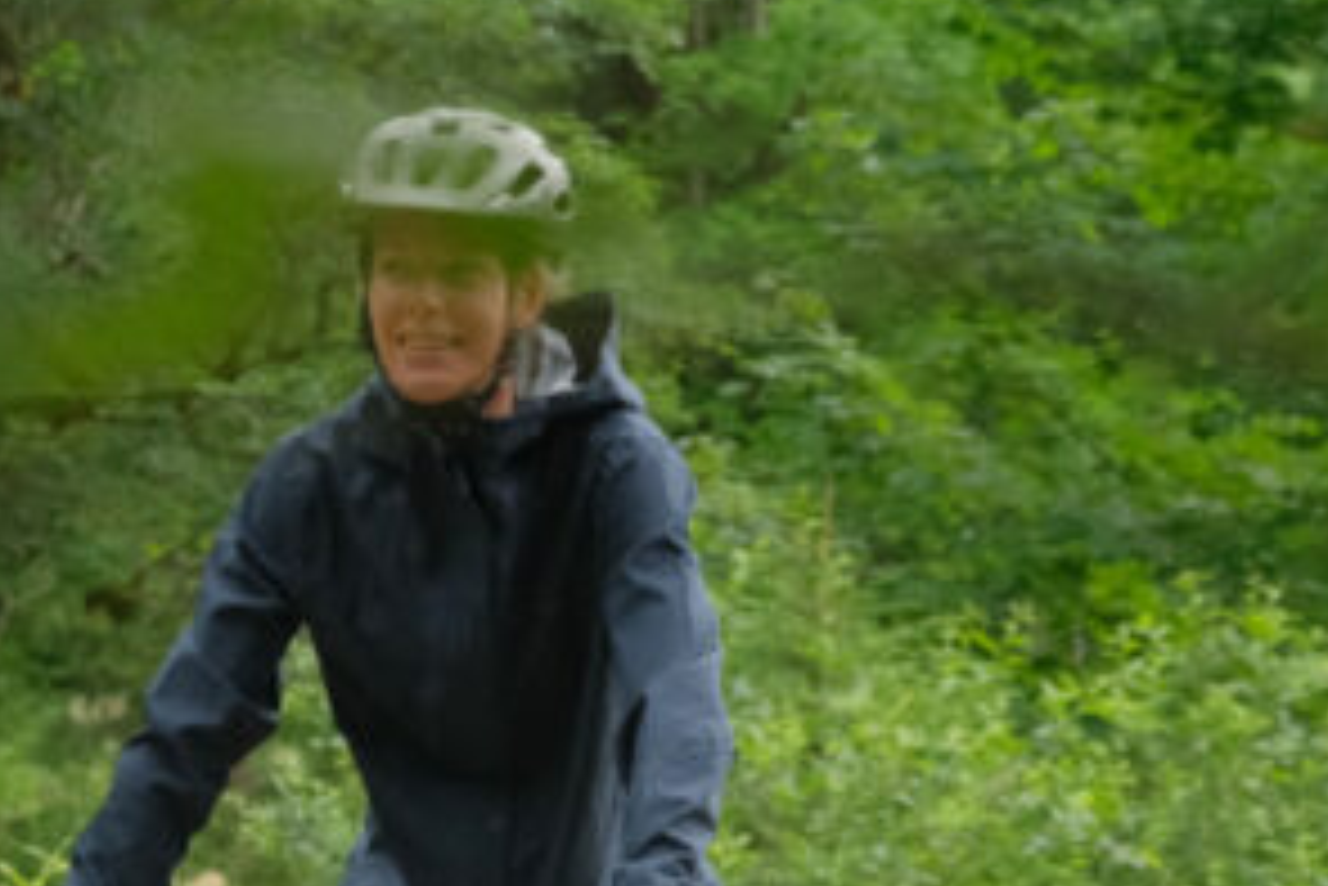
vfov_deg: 7.0
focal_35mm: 194
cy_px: 983
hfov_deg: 10.6
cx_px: 203
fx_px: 7160
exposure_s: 1/1000
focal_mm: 52.7
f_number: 4
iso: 1600
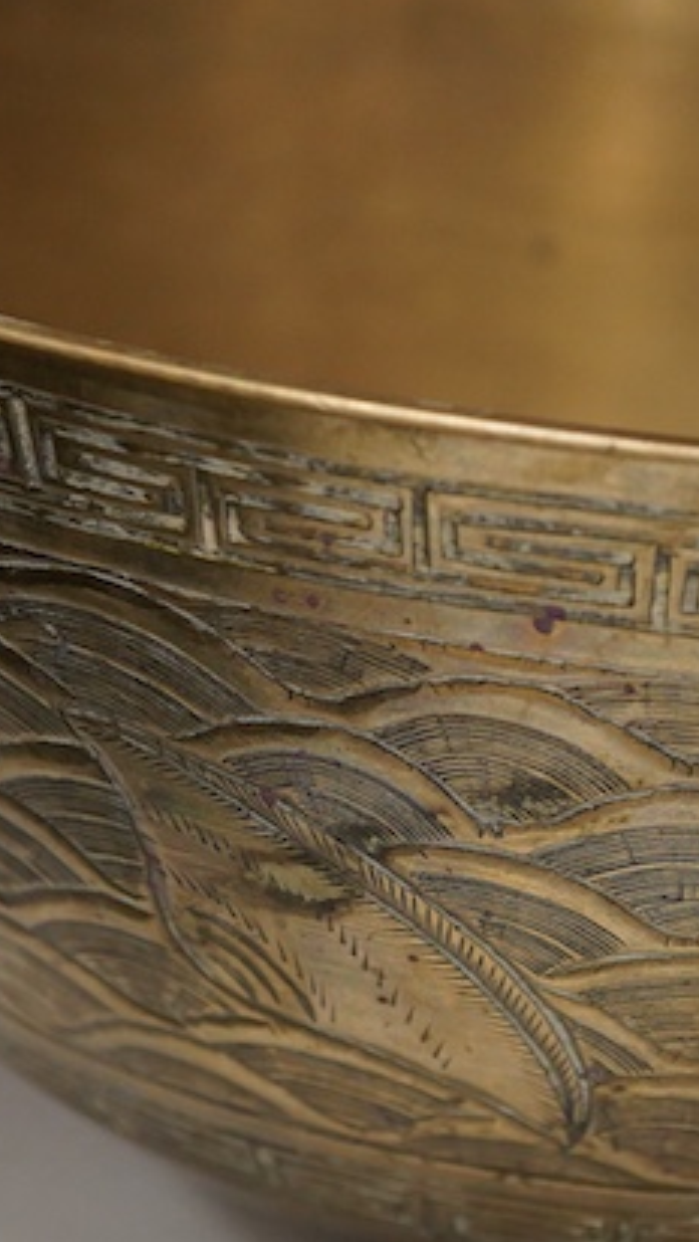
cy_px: 766
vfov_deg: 20.7
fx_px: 3391
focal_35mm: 103
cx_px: 443
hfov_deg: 11.8
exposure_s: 1/125
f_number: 8
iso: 1250
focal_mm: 30
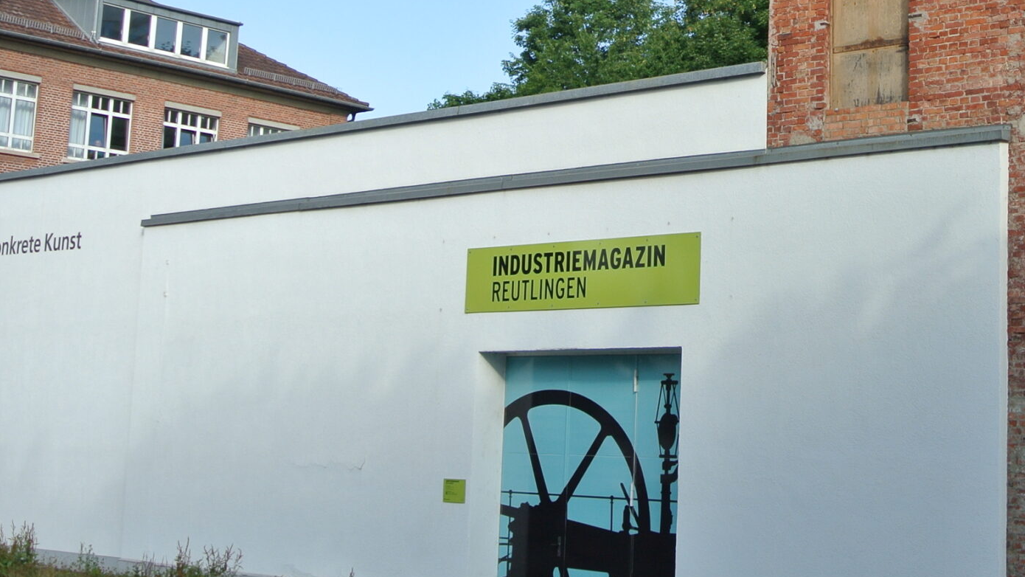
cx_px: 895
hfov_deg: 34.3
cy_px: 152
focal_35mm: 58
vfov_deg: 20.6
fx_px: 1576
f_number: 4
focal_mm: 11.4
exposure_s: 1/500
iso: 100
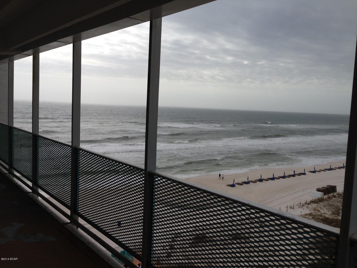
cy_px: 134
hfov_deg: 55.4
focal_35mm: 33
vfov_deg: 42.9
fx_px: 340
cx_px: 178
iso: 50
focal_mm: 4.12
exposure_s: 1/2857
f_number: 2.4
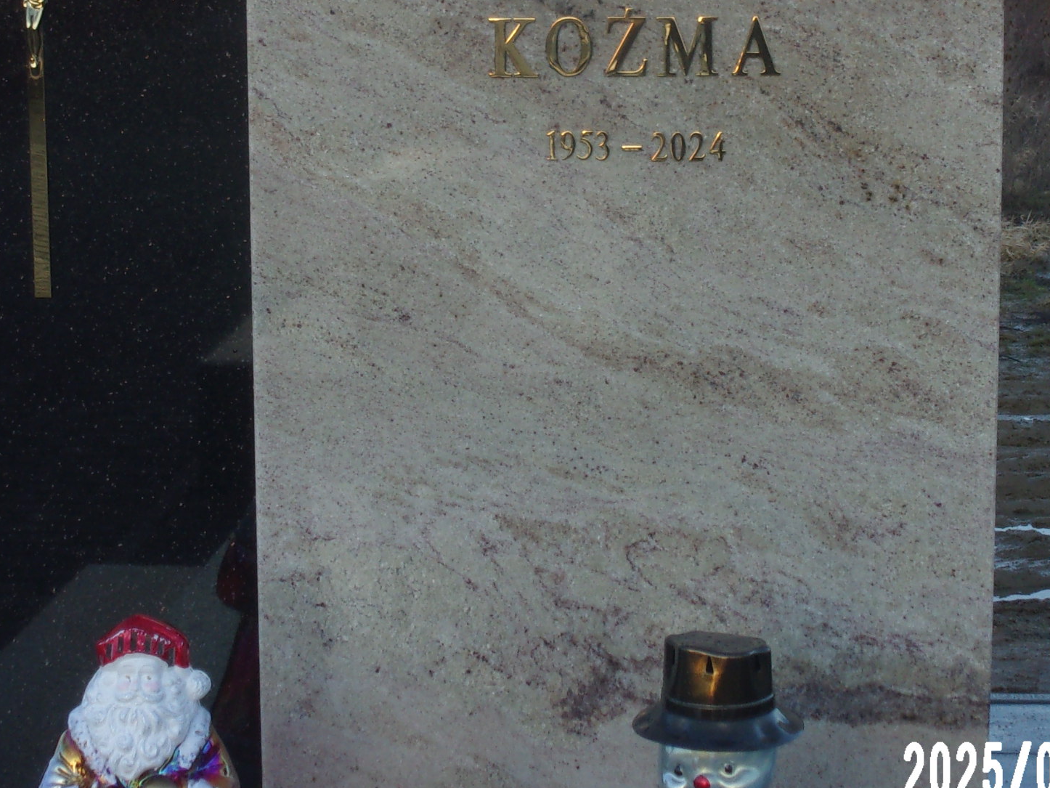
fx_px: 2882
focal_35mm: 95
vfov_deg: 15.5
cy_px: 252
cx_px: 497
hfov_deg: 20.6
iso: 80
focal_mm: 9.5
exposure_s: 1/52
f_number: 4.9
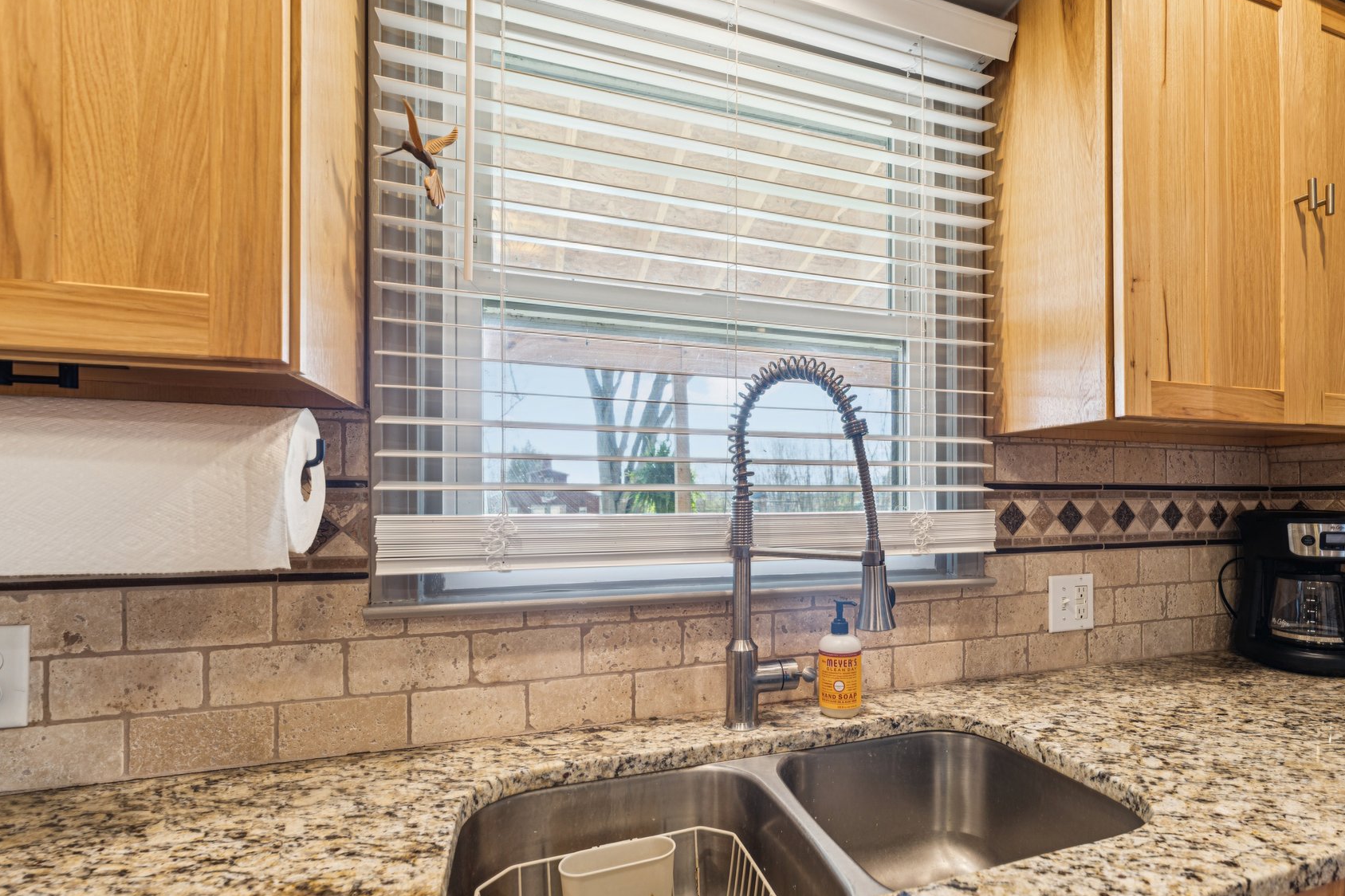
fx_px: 635
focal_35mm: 17
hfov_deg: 92.6
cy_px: 511
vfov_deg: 70.1
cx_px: 777
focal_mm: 14
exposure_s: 1/20
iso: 200
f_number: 5.6
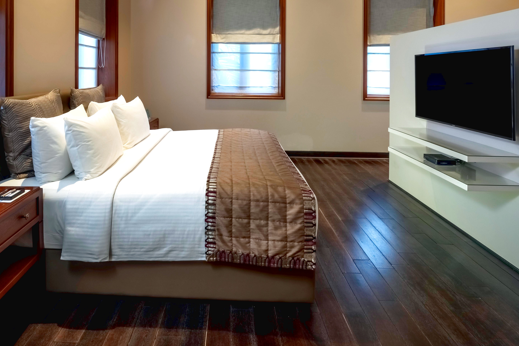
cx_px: 201
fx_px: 274
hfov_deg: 85.5
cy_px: 95
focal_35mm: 19
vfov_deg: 61.7
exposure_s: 1/25
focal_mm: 13
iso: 1000
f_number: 14
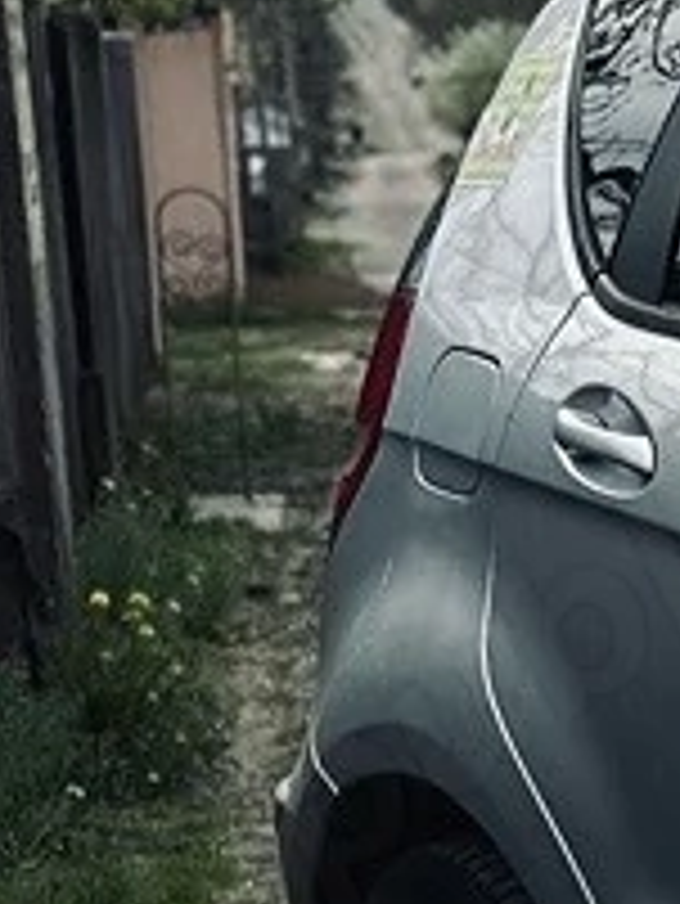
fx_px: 4160
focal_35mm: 159
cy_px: 697
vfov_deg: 12.4
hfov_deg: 7.8
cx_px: 2211
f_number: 1.78
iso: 80
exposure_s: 1/5263
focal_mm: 6.86
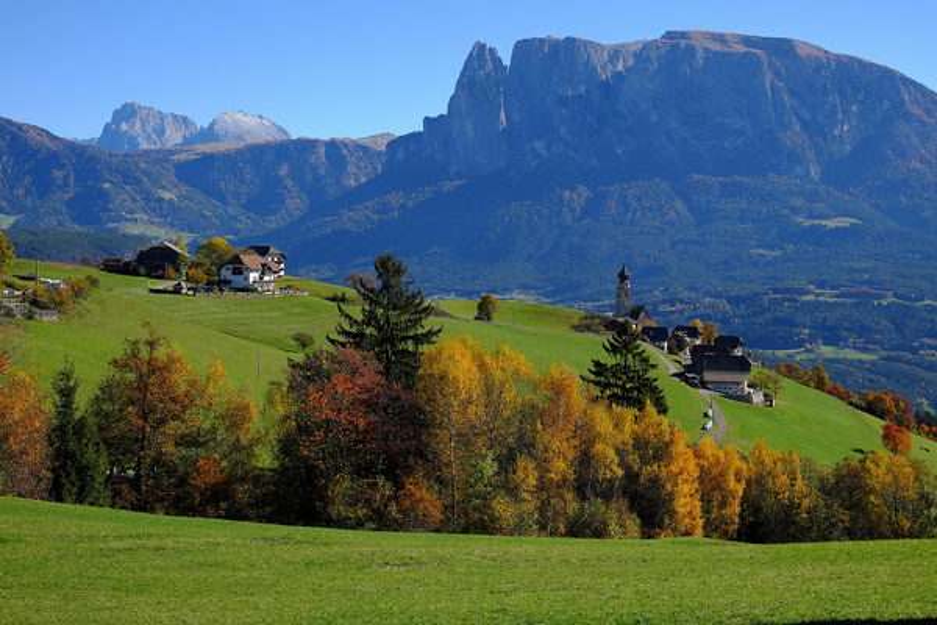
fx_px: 1275
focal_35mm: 49
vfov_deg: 27.5
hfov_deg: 40.3
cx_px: 468
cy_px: 312
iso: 200
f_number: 11
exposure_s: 1/210
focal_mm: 32.9
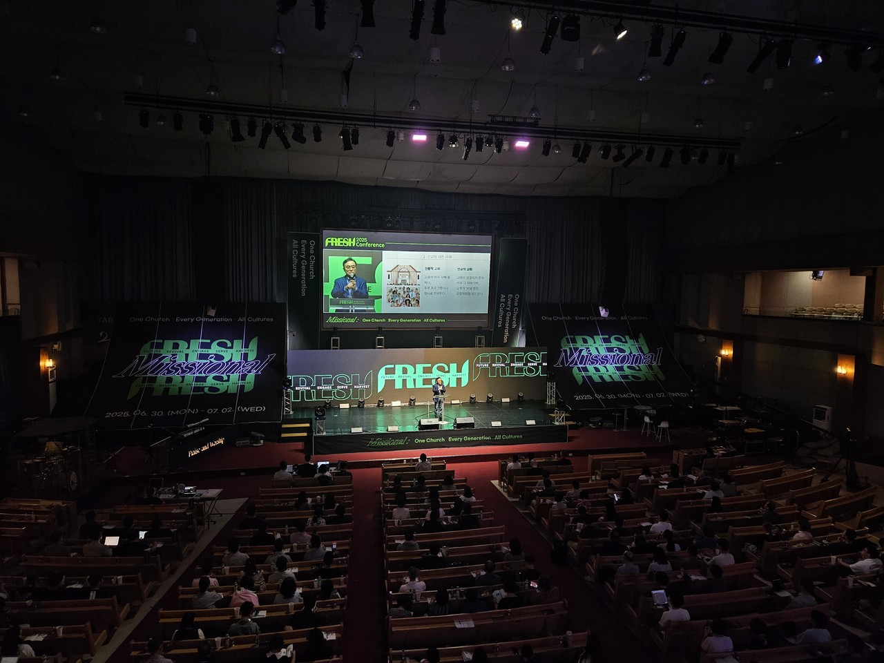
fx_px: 587
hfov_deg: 73.9
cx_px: 442
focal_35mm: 23
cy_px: 332
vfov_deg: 58.9
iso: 320
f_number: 1.8
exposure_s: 1/170
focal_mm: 5.4
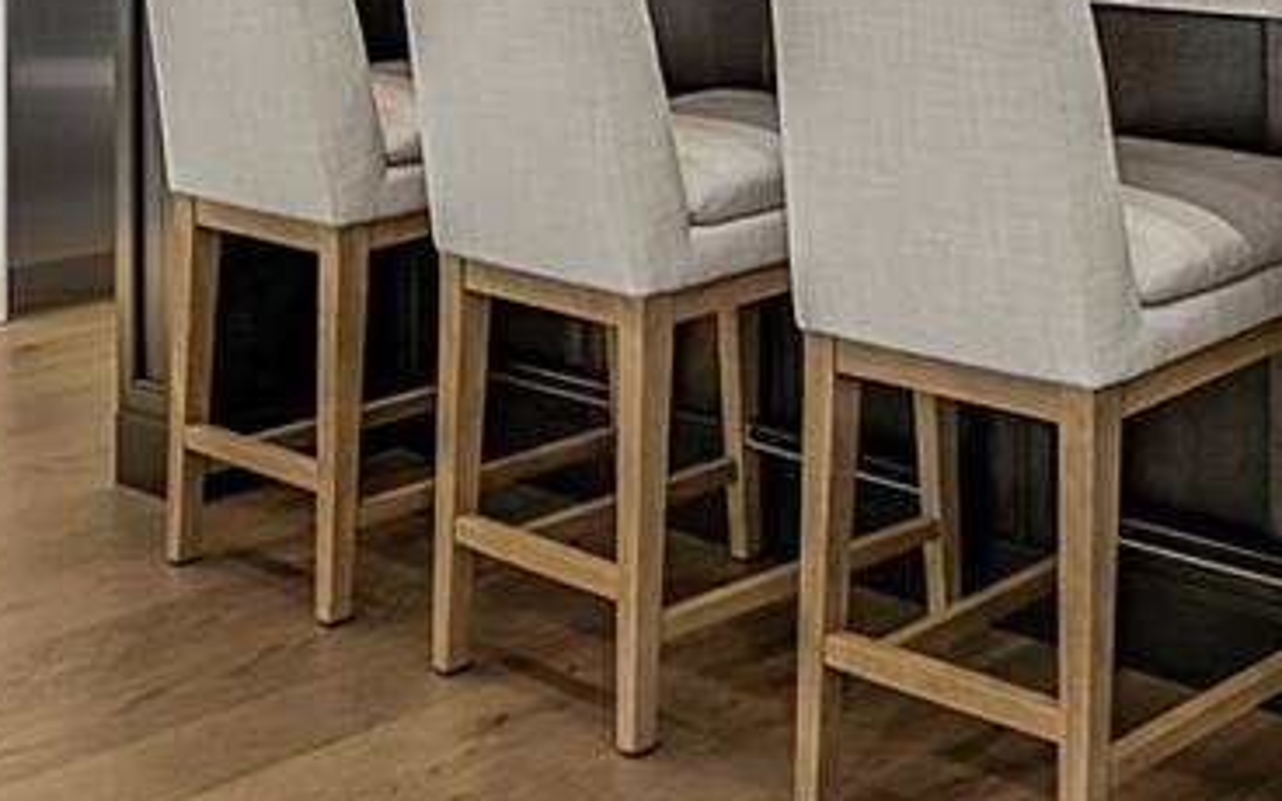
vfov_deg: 18.6
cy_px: -390
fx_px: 2166
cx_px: 1289
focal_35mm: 62
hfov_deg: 30.6
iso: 100
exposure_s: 1/8
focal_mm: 14
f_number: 9
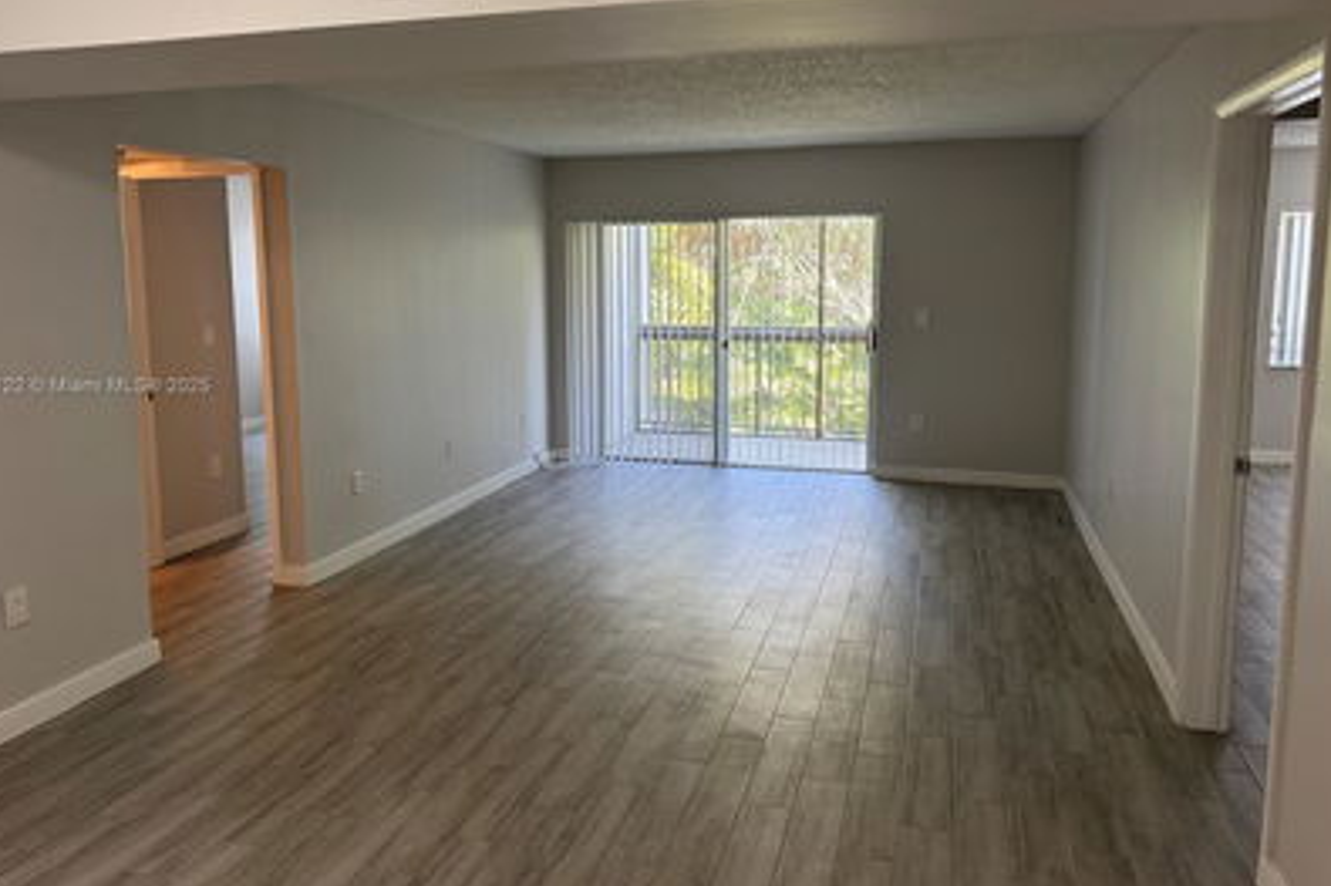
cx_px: 642
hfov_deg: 67.4
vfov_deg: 47.8
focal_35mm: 27
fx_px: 998
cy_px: 387
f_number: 1.78
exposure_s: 1/60
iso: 200
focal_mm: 6.76
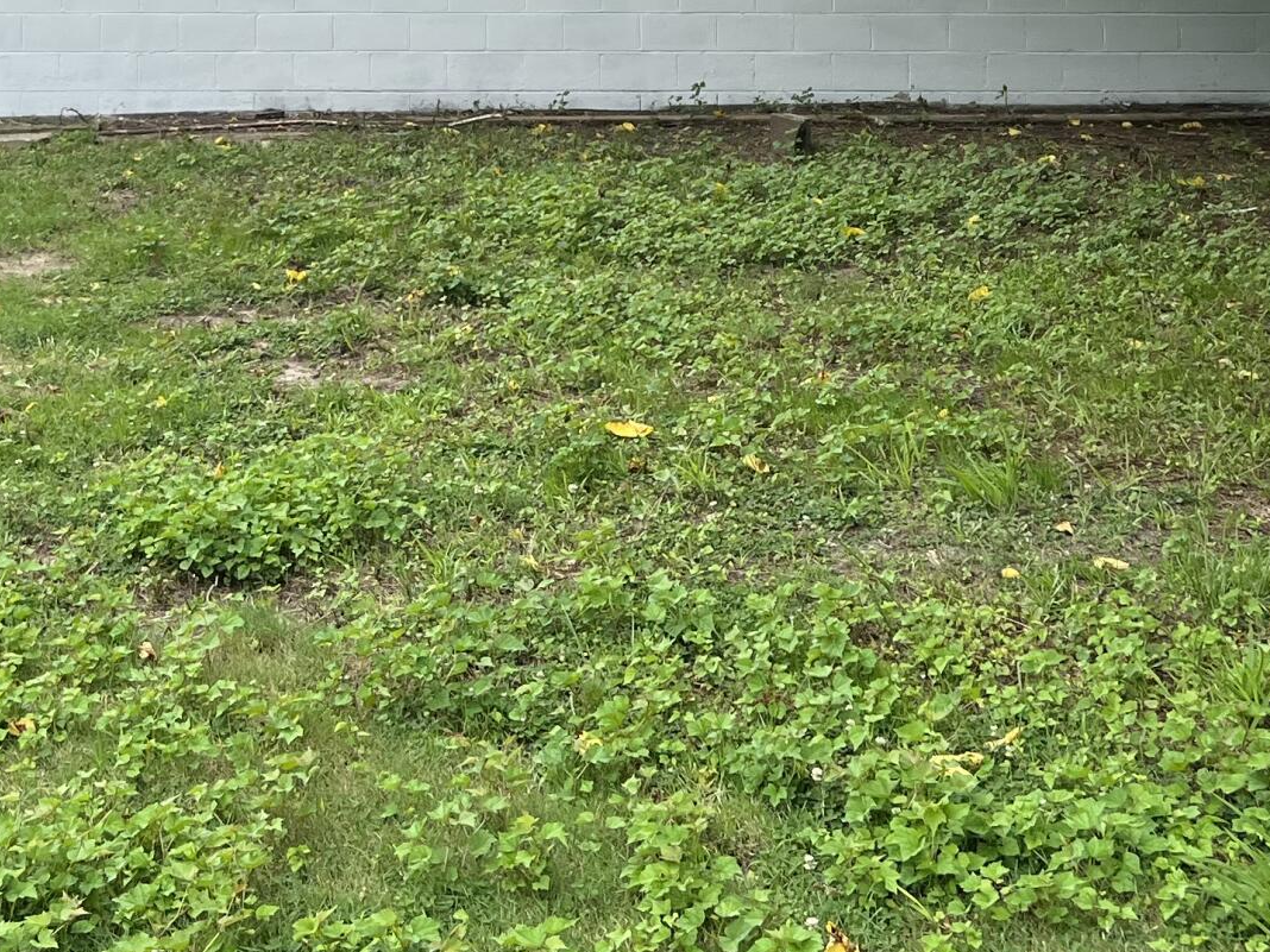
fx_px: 2678
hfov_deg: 26.3
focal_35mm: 73
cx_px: 313
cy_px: -156
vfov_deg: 19.2
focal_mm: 5.7
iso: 50
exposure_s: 1/1808
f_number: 1.5
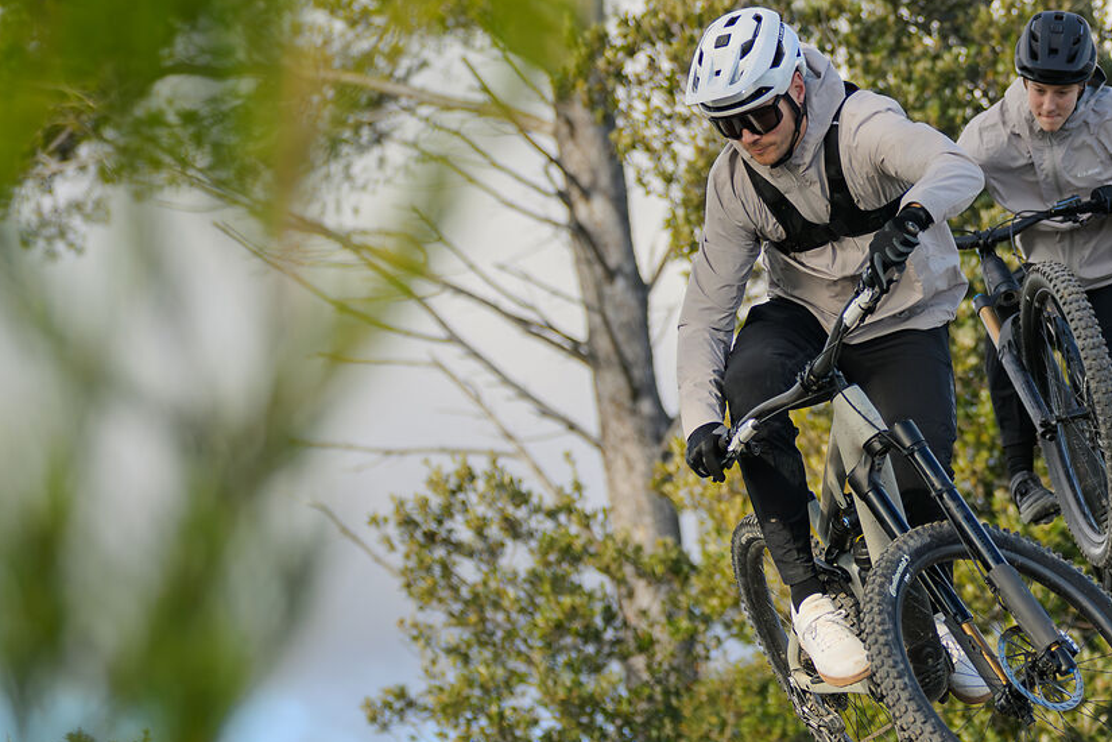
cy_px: 468
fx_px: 6610
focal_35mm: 214
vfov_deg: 6.4
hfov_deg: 9.6
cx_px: 1054
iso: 400
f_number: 2.8
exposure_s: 1/6400
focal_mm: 92
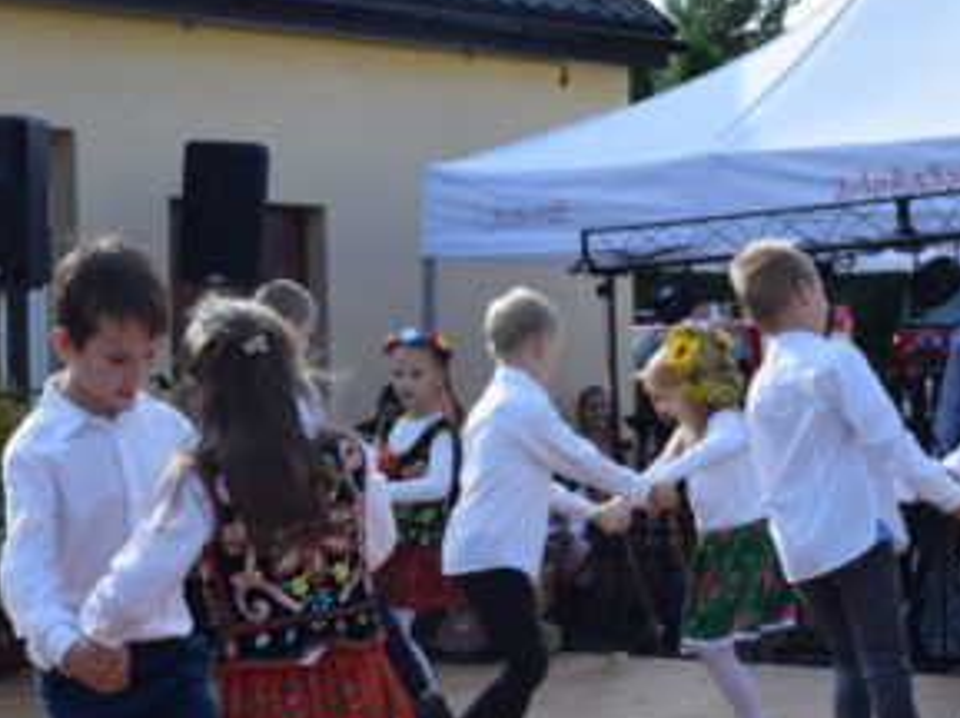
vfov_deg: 15.3
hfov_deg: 20.2
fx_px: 2659
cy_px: 484
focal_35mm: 96
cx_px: 176
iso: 200
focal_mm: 30
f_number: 9
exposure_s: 1/320
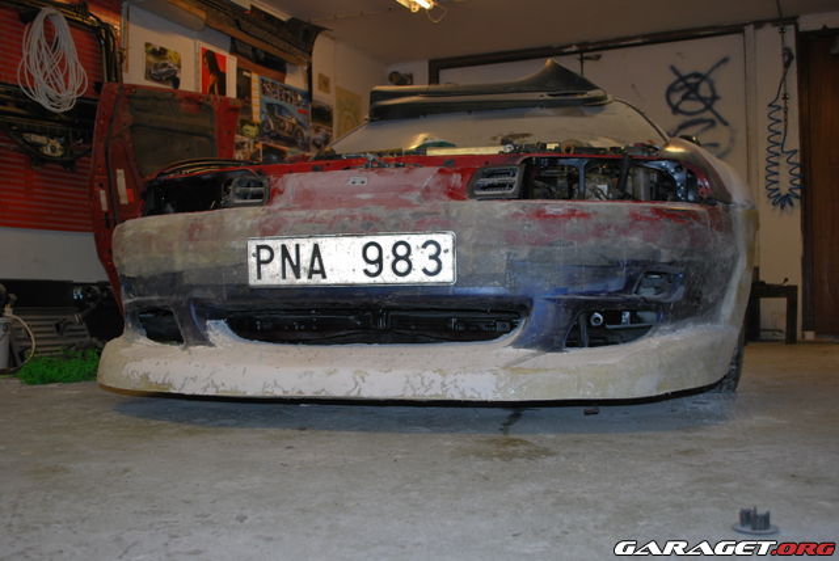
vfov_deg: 36.9
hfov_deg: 53.1
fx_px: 840
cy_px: 280
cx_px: 420
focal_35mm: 36
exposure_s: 1/60
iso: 200
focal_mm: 24
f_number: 4.2
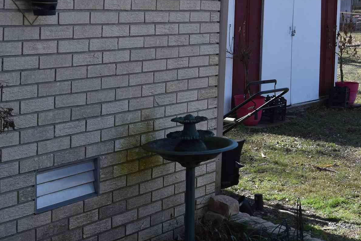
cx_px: 458
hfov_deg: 25.3
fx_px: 702
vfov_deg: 19.1
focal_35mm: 70
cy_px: 25
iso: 200
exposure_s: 1/320
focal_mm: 18
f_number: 8
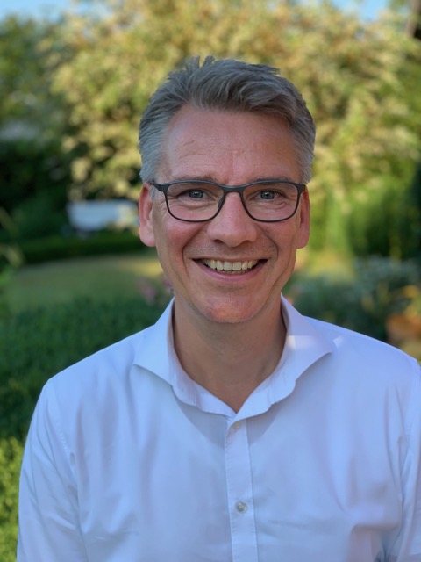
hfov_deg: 28.0
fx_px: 843
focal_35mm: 52
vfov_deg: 36.8
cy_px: 281
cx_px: 210
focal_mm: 6
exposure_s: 1/122
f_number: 2.4
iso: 16
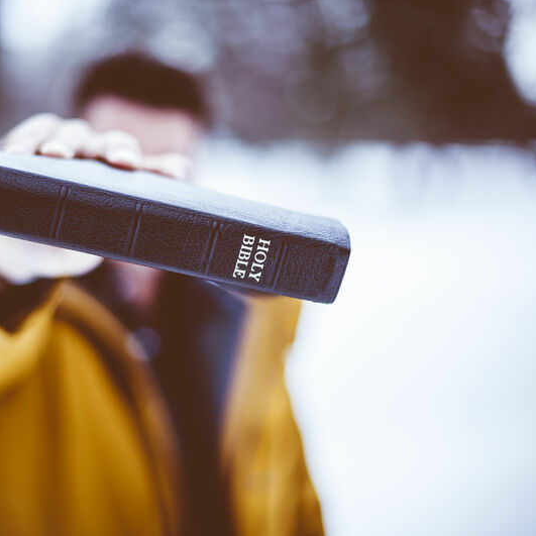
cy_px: 267
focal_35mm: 64
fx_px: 1121
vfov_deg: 26.9
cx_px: 144
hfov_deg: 26.6
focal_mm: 50
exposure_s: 1/640
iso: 50
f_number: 1.4
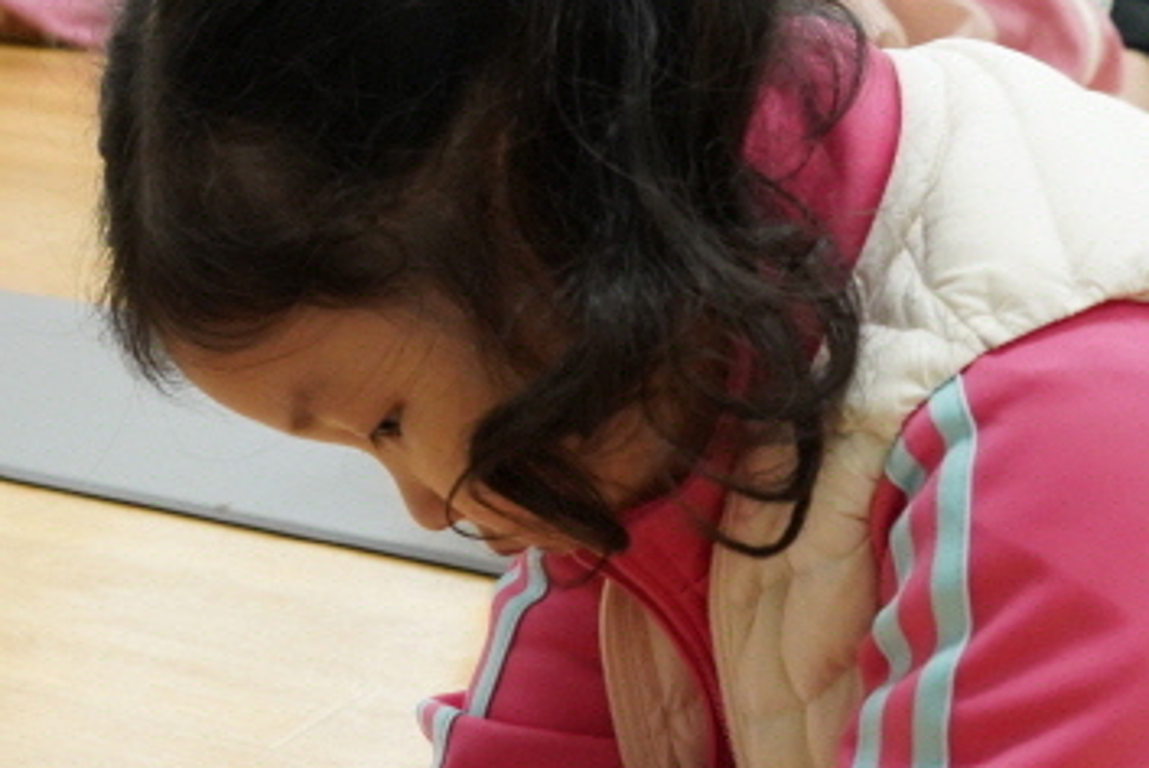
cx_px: -391
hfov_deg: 18.3
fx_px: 3290
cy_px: 480
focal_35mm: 103
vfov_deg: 13.3
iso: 2500
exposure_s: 1/60
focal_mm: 28
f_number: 5.6
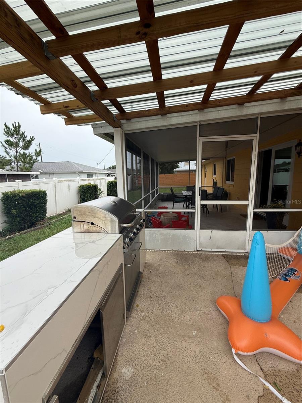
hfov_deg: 85.7
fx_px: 163
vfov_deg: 102.1
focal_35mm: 14
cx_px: 151
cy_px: 202
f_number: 2.2
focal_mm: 2.22
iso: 64
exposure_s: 1/400
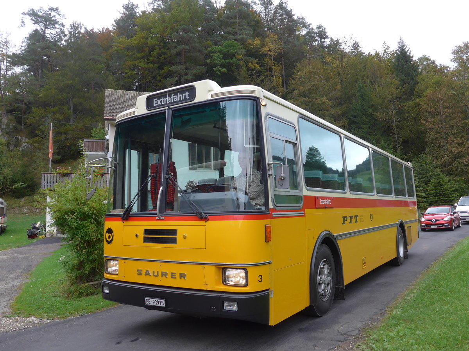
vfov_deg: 48.2
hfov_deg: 61.7
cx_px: 234
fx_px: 393
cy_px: 176
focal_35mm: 29
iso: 80
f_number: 2.8
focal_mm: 6
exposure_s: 1/200
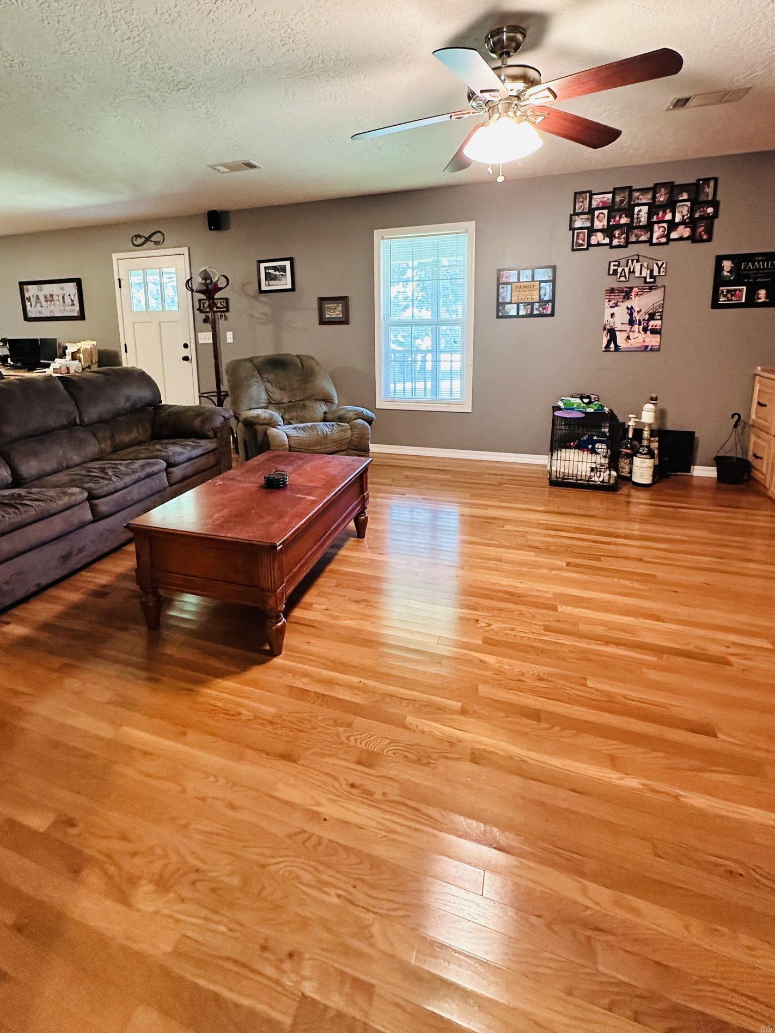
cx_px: 345
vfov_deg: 89.7
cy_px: 408
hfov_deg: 74.5
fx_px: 507
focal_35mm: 17
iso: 640
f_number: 2.2
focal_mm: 2.22
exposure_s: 1/60
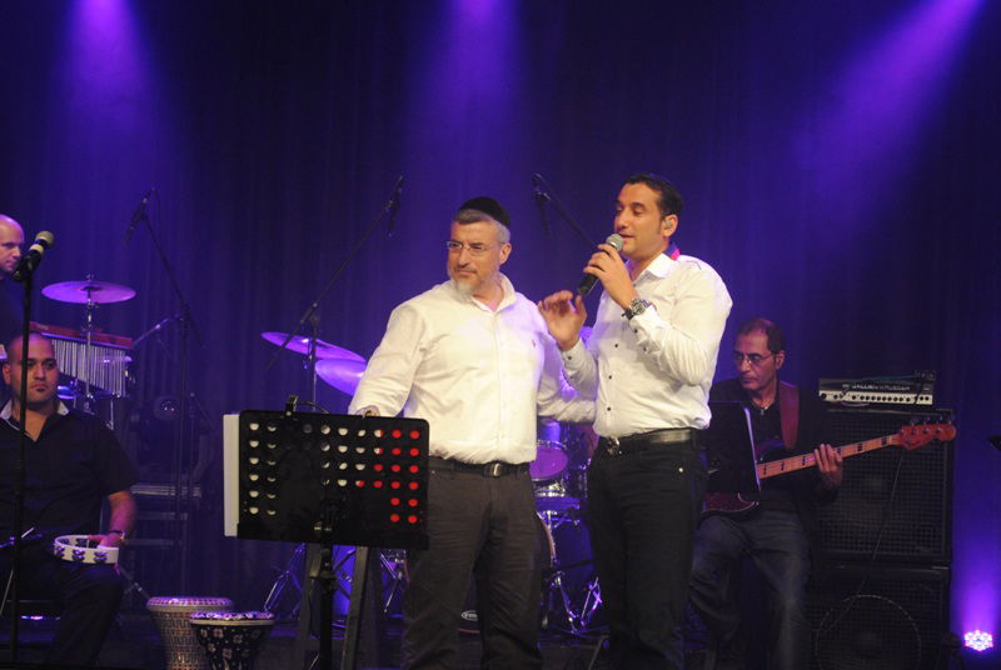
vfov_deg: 16.6
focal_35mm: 82
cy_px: 335
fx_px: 2297
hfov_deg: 24.6
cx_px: 500
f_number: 5.6
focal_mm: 55
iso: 800
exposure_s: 1/100
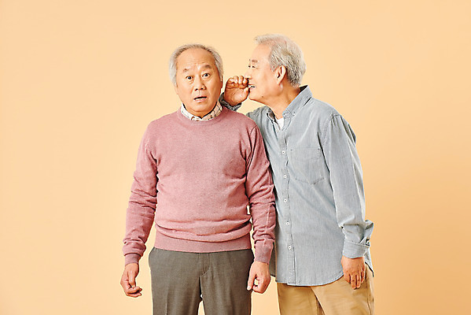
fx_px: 1440
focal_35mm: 110
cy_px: 158
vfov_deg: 12.5
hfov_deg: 18.6
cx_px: 236
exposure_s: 1/125
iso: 100
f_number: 8
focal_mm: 110
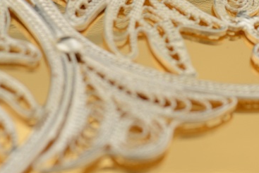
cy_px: -31
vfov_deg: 4.8
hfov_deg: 7.1
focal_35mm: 286
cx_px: 309
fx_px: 2058
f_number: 14
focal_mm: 105
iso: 100
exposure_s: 1/125
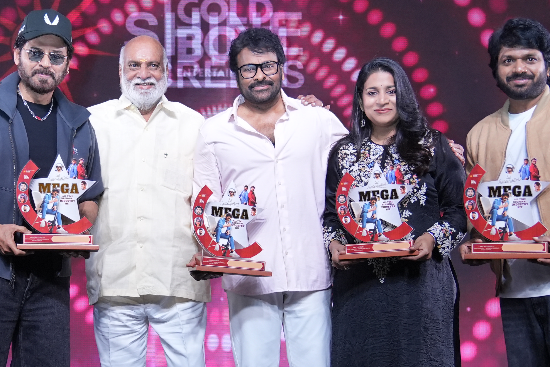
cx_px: 205
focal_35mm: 73
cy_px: 248
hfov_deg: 27.6
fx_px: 1115
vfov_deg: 18.6
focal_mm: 27
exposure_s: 1/200
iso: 1250
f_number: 3.2
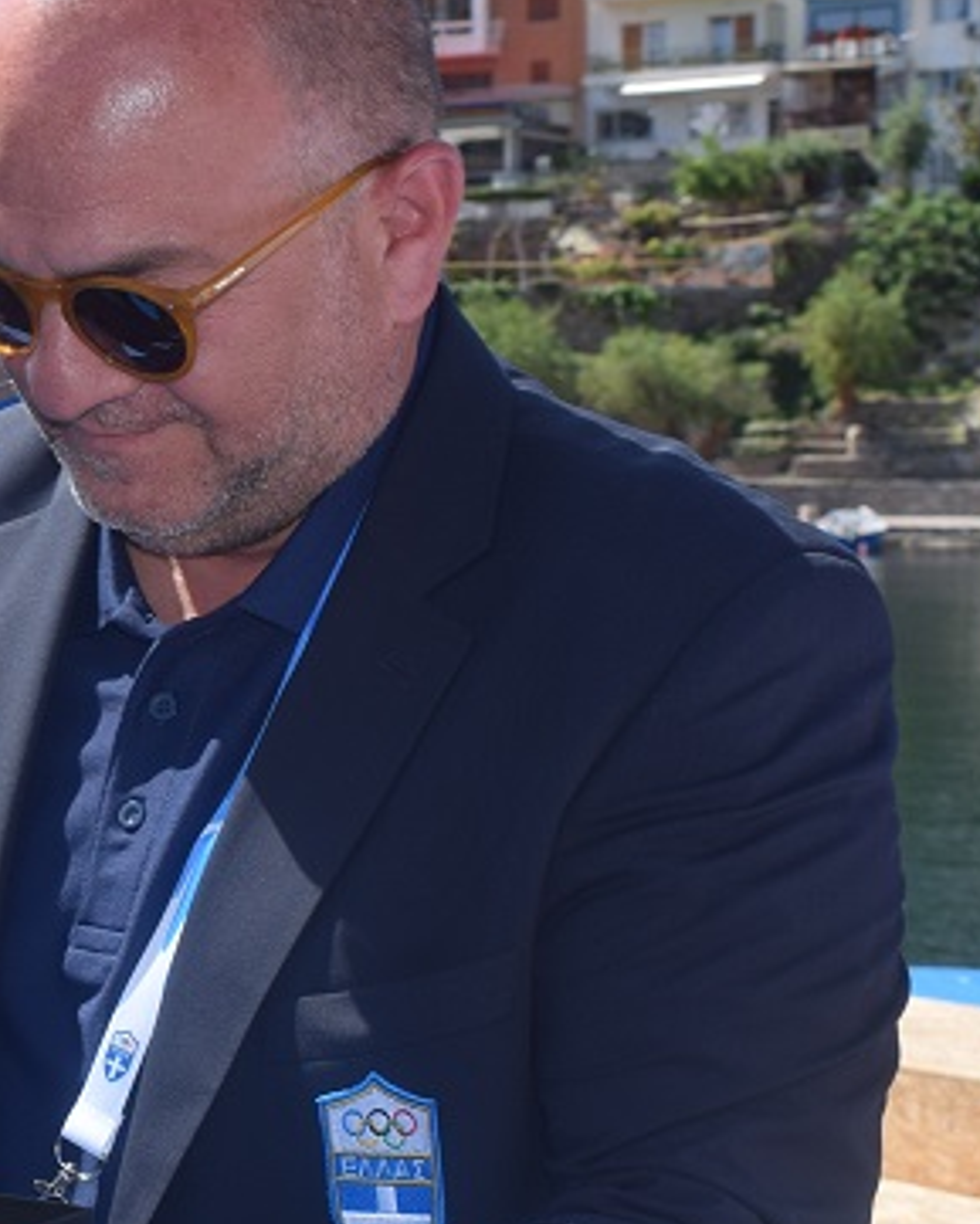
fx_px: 3552
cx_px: -217
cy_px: 495
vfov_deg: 19.5
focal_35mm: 98
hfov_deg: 15.1
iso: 100
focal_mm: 28
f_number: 8
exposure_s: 1/200
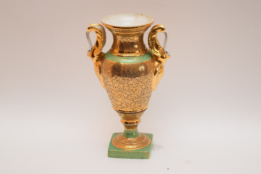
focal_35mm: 82
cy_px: 87
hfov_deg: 24.6
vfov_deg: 16.6
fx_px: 598
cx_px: 130
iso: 800
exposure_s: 1/80
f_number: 5.6
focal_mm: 55
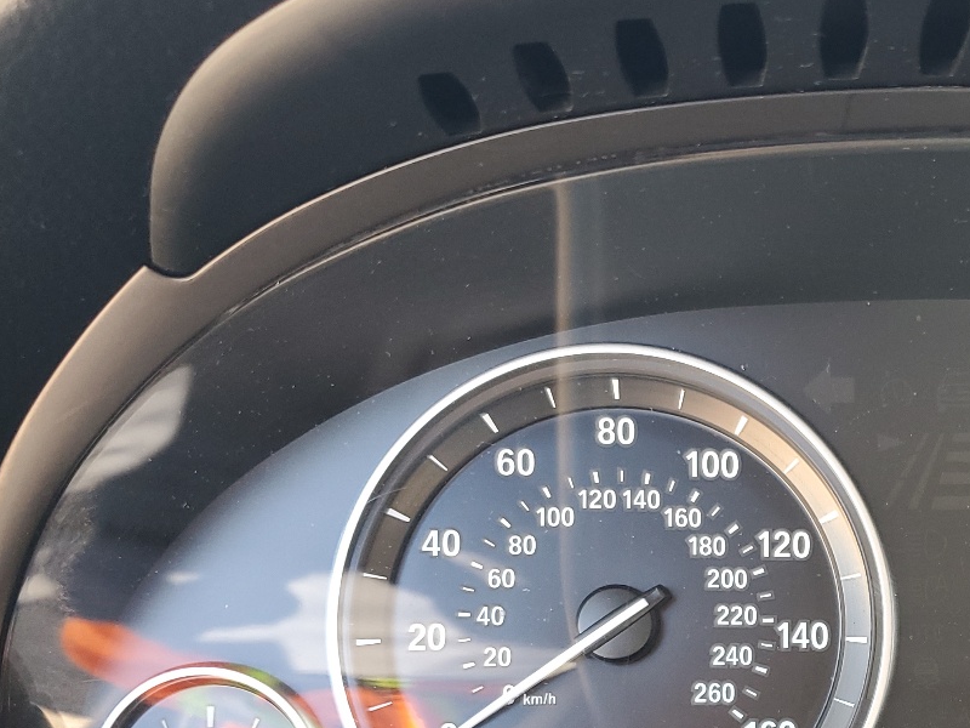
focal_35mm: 52
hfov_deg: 34.4
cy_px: 626
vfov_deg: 27.2
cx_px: 909
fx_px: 1457
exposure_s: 1/120
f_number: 1.5
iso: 79
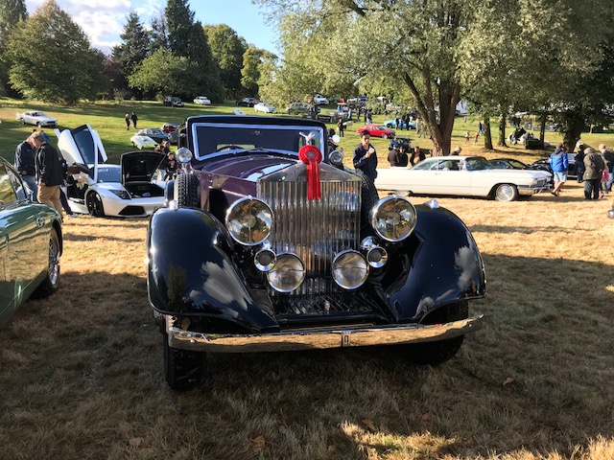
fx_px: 497
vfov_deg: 49.7
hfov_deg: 63.4
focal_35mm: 28
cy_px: 230
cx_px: 307
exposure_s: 1/560
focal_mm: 3.99
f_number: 1.8
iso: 20
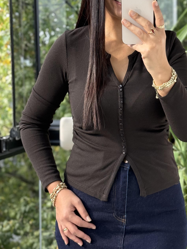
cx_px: 136
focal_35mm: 77
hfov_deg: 19.0
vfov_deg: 25.3
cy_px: 109
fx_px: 555
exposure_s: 1/349
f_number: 1.78
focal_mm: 6.76
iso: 64
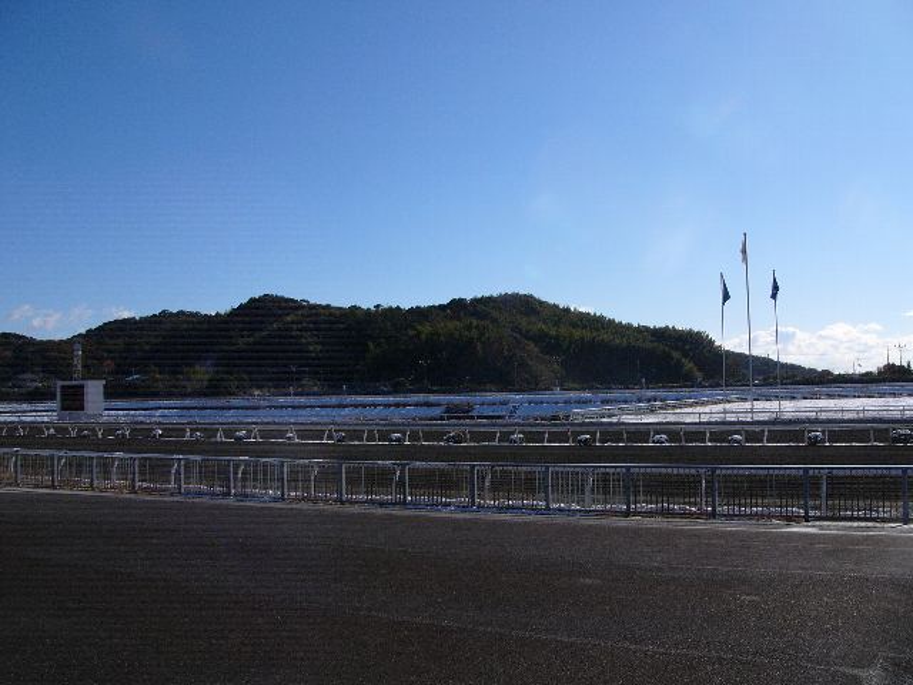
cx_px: 456
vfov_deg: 39.7
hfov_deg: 51.4
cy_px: 342
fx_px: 950
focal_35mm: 36
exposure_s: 1/2000
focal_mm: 6
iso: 100
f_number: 8
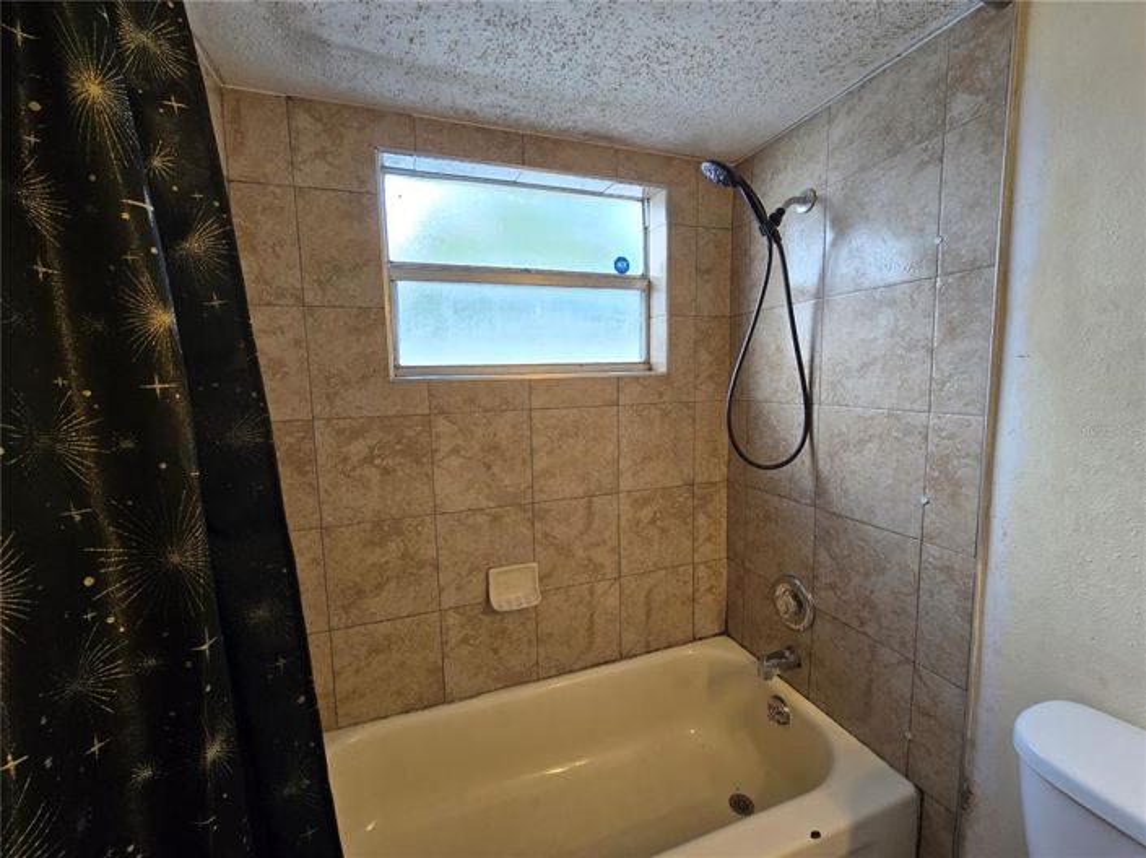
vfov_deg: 89.9
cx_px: 573
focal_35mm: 13
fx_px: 430
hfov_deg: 106.2
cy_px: 429
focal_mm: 2.2
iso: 80
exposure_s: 1/60
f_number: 2.2
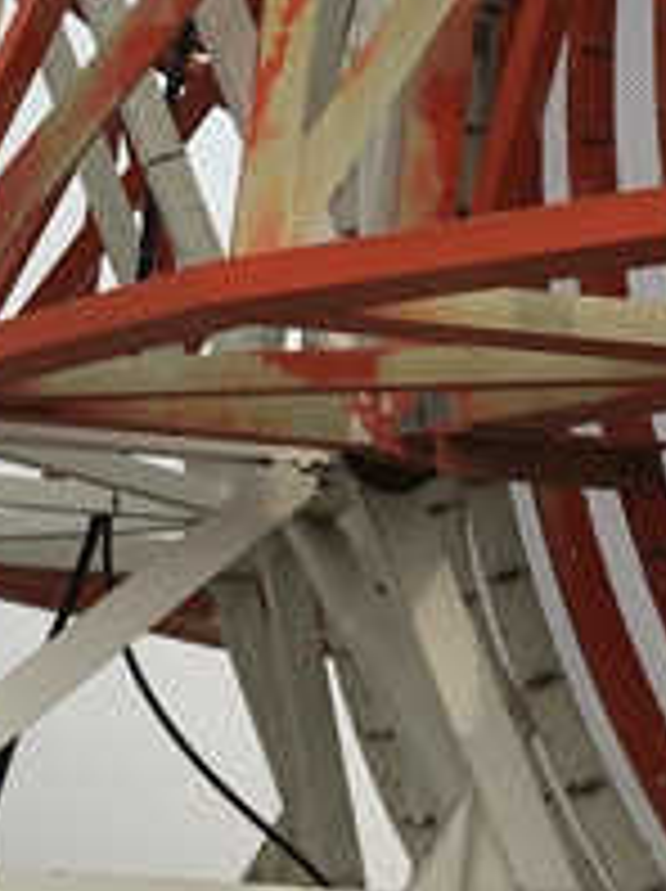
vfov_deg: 20.8
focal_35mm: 88
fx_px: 2262
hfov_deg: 16.7
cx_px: 225
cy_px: -166
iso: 25
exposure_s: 1/2024
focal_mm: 4.15
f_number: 2.2
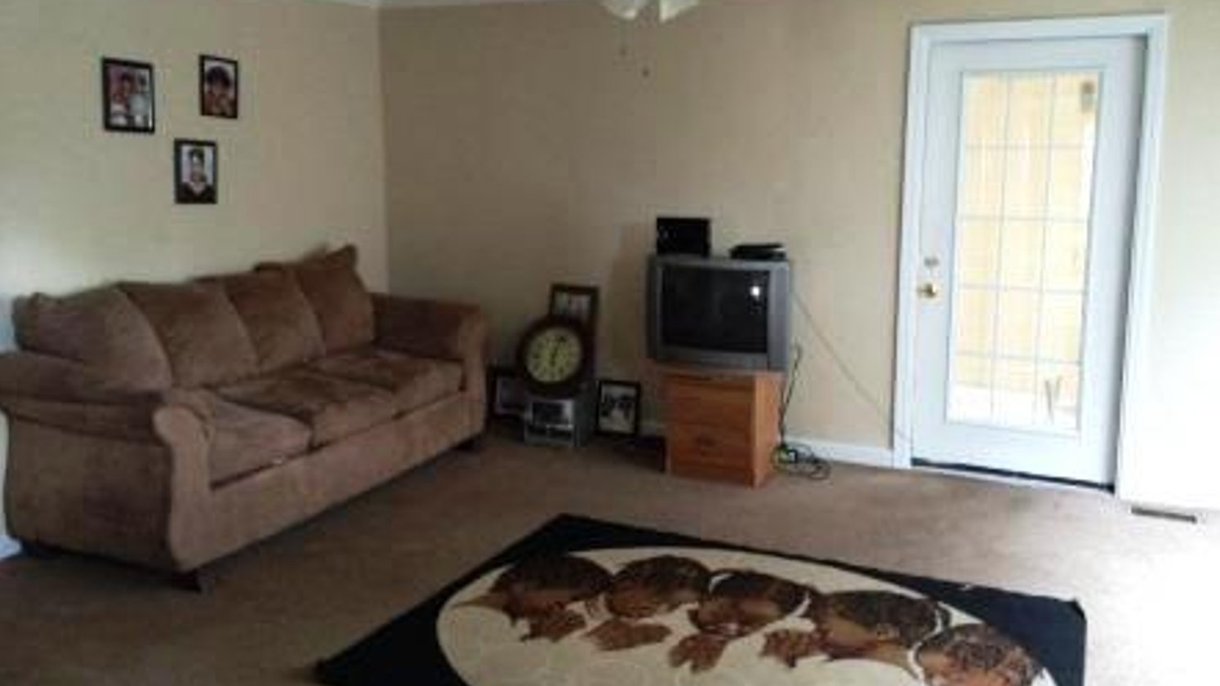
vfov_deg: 36.6
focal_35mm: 32
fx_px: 1035
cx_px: 612
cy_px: 292
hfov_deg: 61.0
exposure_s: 1/30
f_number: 2.2
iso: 320
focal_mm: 4.15
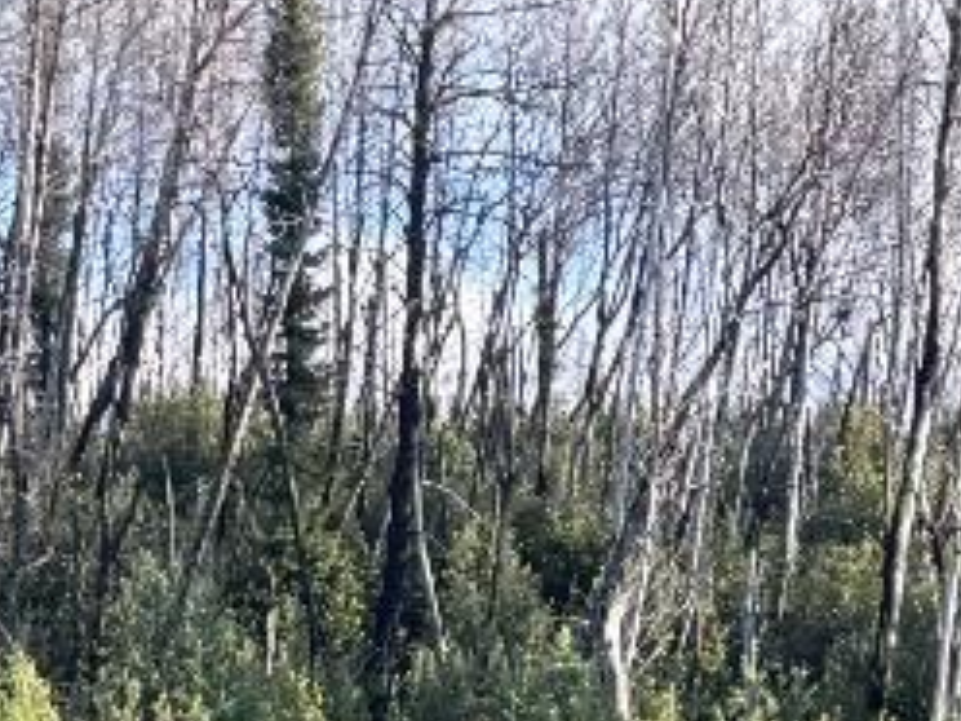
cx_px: 380
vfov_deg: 8.6
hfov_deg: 13.6
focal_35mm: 145
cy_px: 2122
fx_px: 4025
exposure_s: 1/598
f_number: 1.78
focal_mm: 6.76
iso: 80
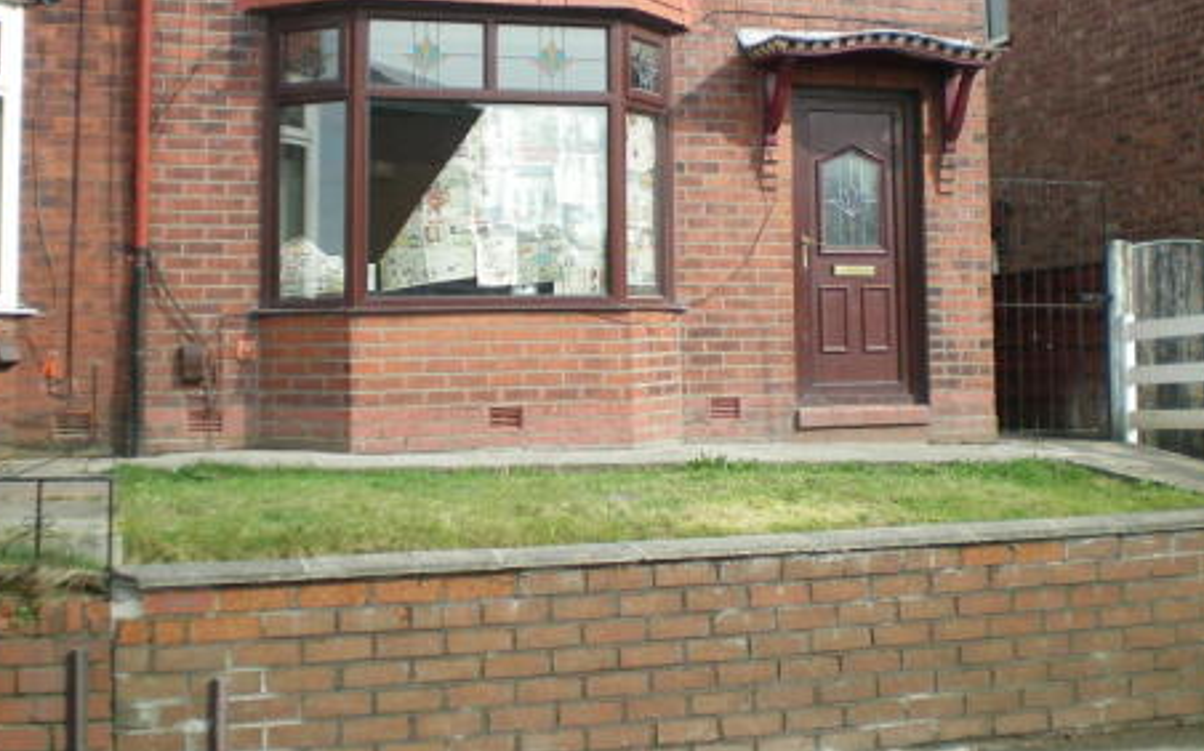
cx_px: 651
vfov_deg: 24.6
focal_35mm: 52
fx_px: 1705
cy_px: 188
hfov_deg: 38.9
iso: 64
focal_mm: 6.3
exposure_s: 1/320
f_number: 3.1
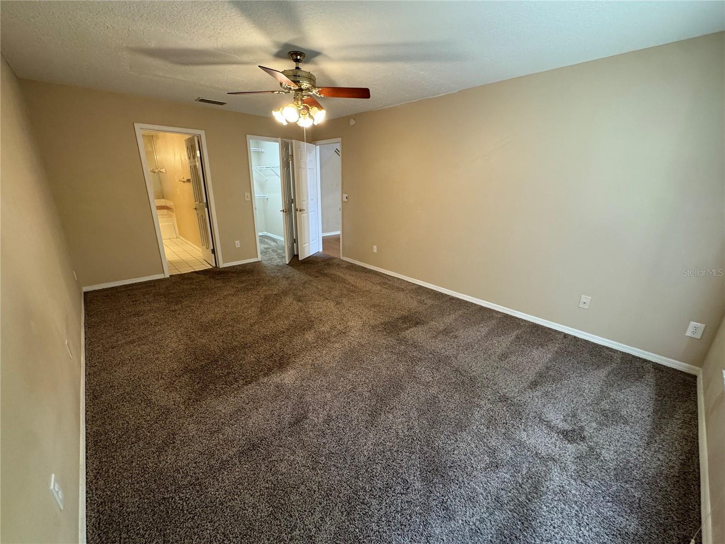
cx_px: 362
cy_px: 272
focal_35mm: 14
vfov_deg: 85.7
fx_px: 293
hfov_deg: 102.1
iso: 250
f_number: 2.2
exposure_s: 1/60
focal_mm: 2.22
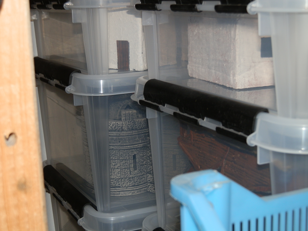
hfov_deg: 31.7
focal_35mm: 61
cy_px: 116
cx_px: 154
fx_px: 543
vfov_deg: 24.0
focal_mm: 10.99
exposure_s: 1/100
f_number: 3.7
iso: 100
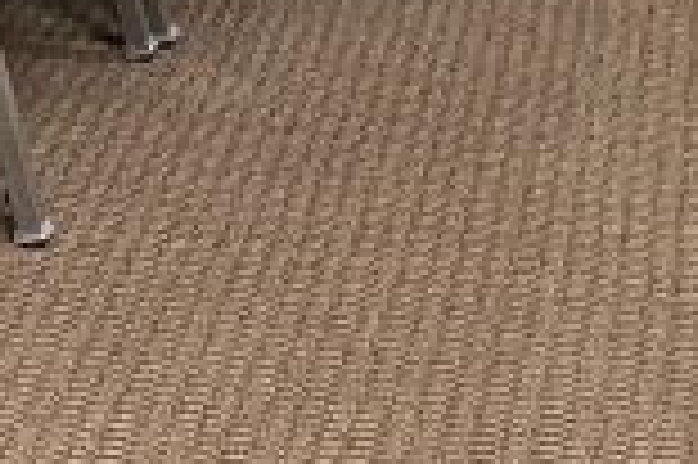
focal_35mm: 179
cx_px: 0
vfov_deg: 6.9
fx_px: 3467
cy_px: -933
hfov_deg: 11.4
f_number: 1.5
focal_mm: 5.7
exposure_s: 1/60
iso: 250
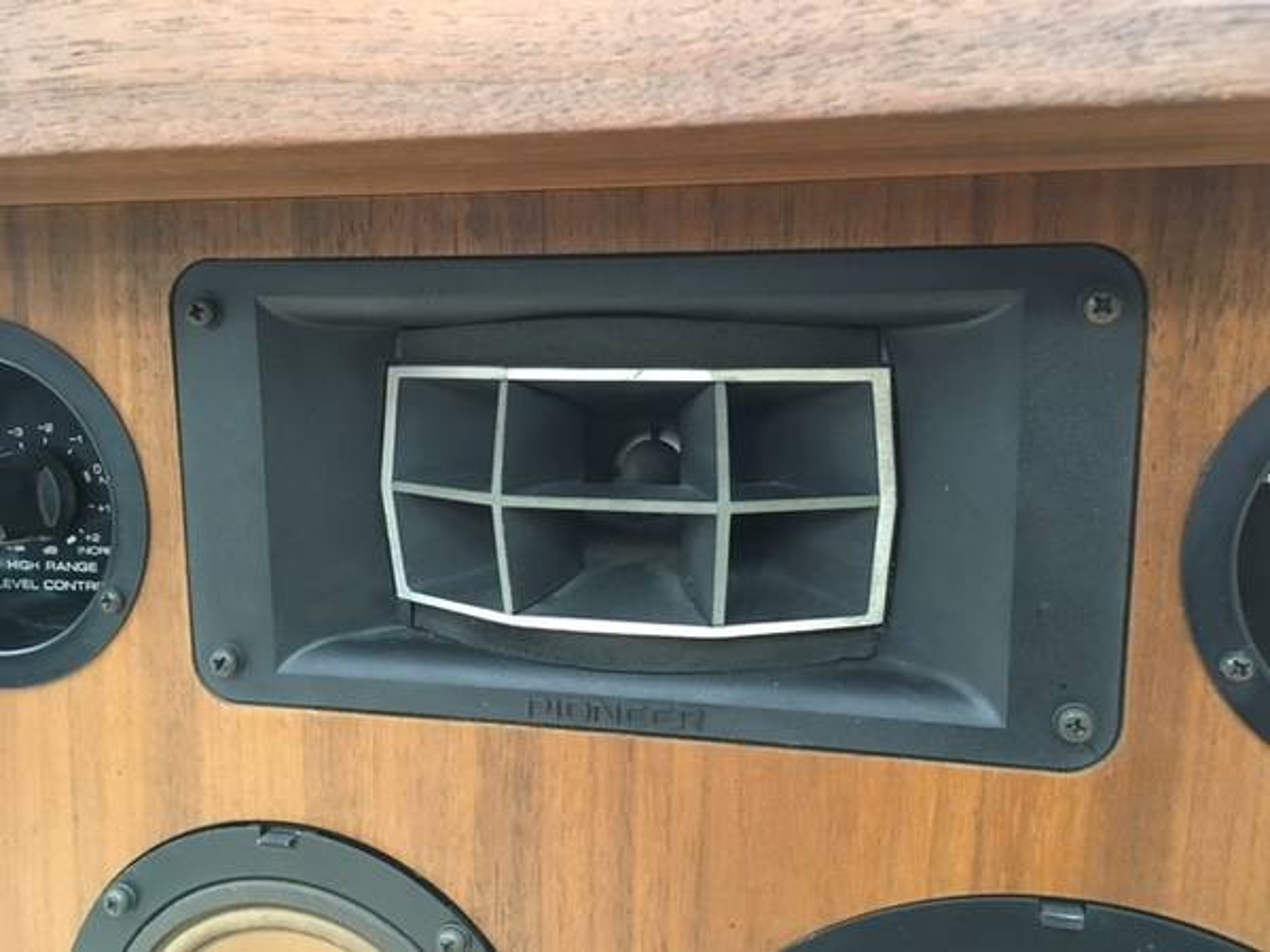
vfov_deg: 48.2
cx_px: 635
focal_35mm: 29
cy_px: 476
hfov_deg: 61.7
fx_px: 1064
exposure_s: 1/17
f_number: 2.2
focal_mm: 4.15
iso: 200
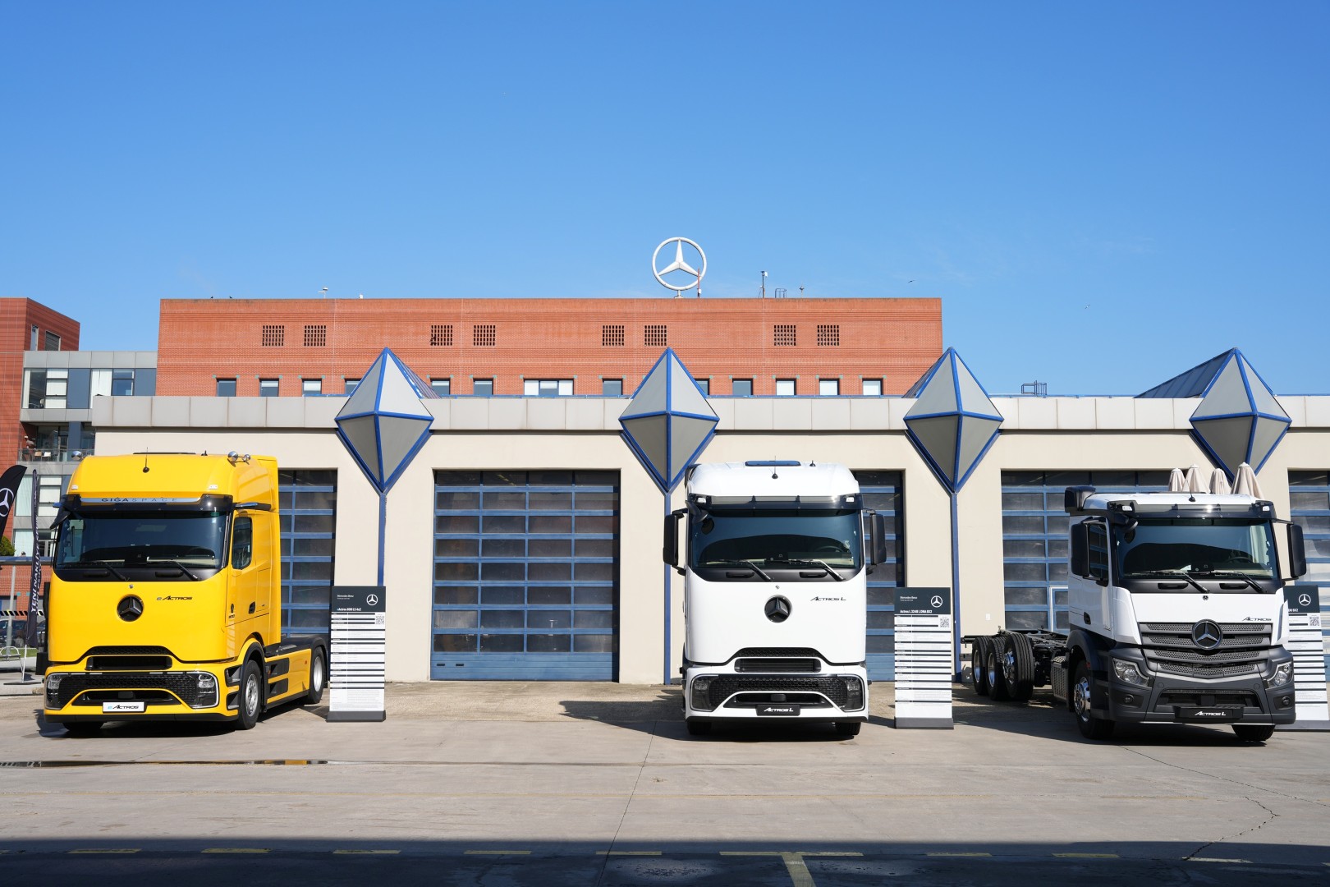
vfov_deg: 35.9
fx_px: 1367
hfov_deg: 51.9
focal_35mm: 37
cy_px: 444
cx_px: 665
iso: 100
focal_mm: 37
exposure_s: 1/400
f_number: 6.3
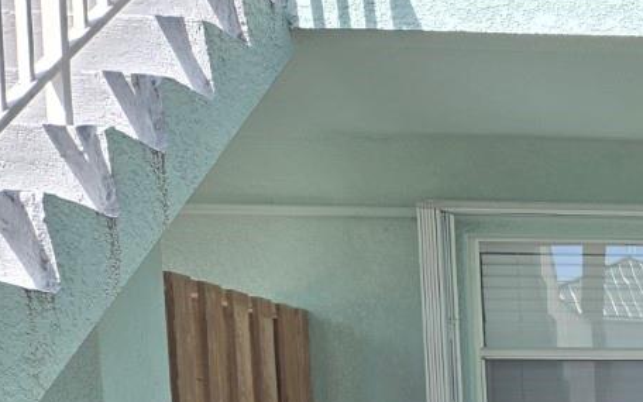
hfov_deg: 22.7
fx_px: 1349
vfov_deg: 15.8
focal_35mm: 77
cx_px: 918
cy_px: 574
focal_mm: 5.4
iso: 25
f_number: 1.8
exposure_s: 1/400
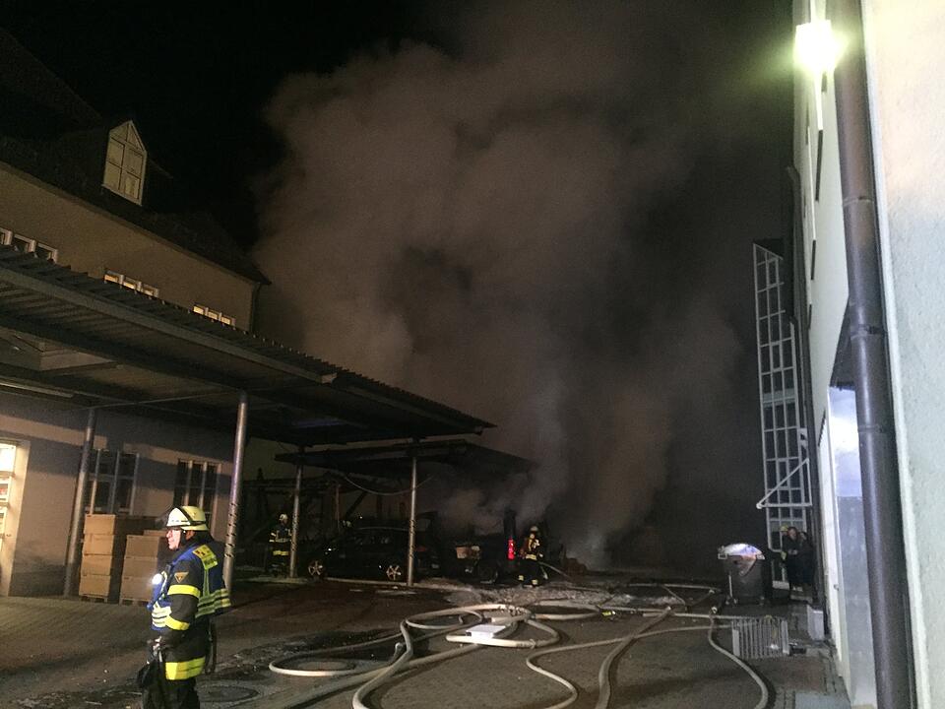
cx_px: 472
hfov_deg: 61.7
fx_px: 792
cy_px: 354
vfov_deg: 48.2
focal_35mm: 29
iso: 400
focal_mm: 4.15
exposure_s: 1/17
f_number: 2.2
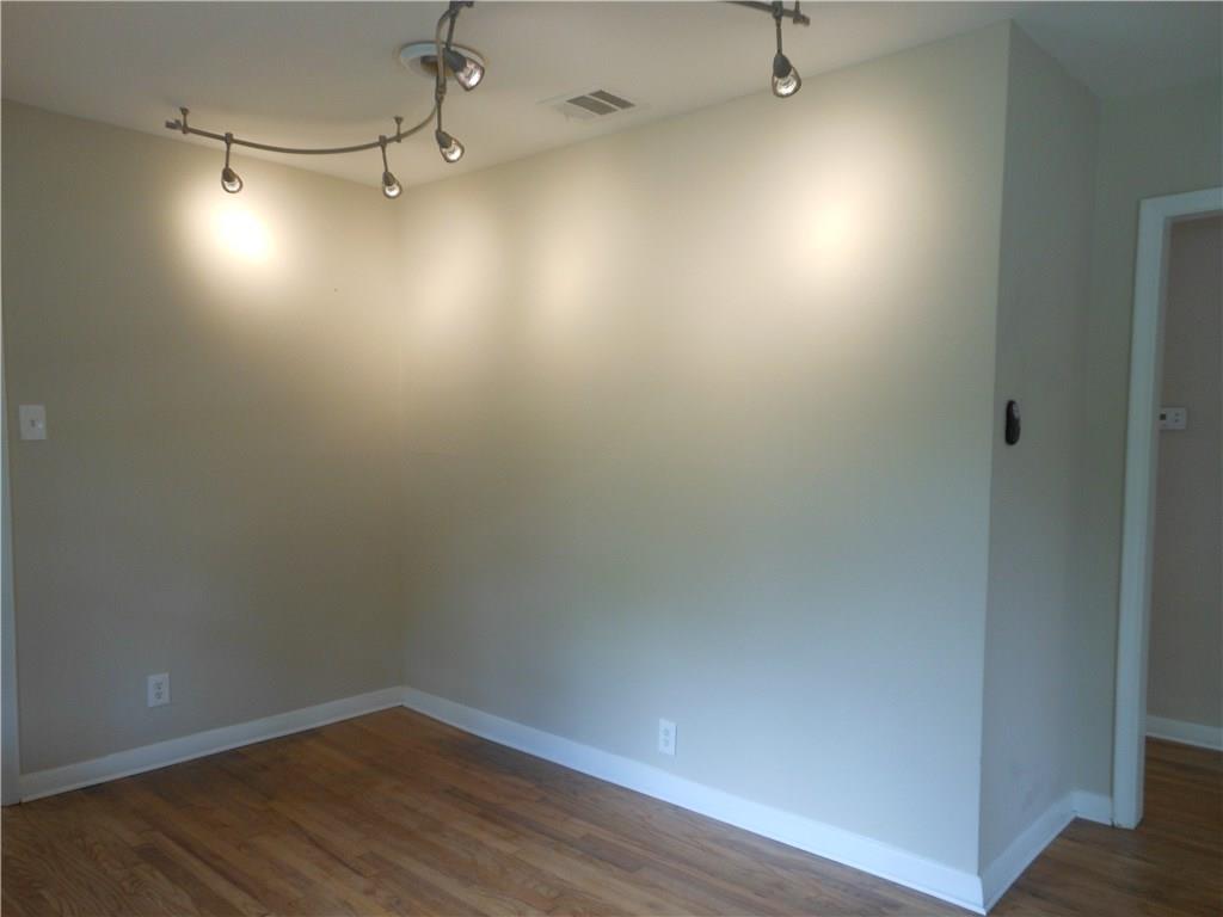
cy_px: 458
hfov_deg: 69.4
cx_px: 612
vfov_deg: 54.9
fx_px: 883
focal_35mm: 25
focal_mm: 4.5
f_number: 3.2
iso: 125
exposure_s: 1/30
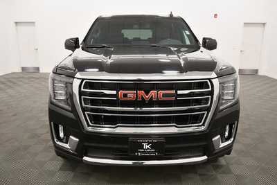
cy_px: 92
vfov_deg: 43.6
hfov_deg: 61.9
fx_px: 231
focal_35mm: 30
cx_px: 138
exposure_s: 1/125
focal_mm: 20
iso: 1100
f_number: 5.6
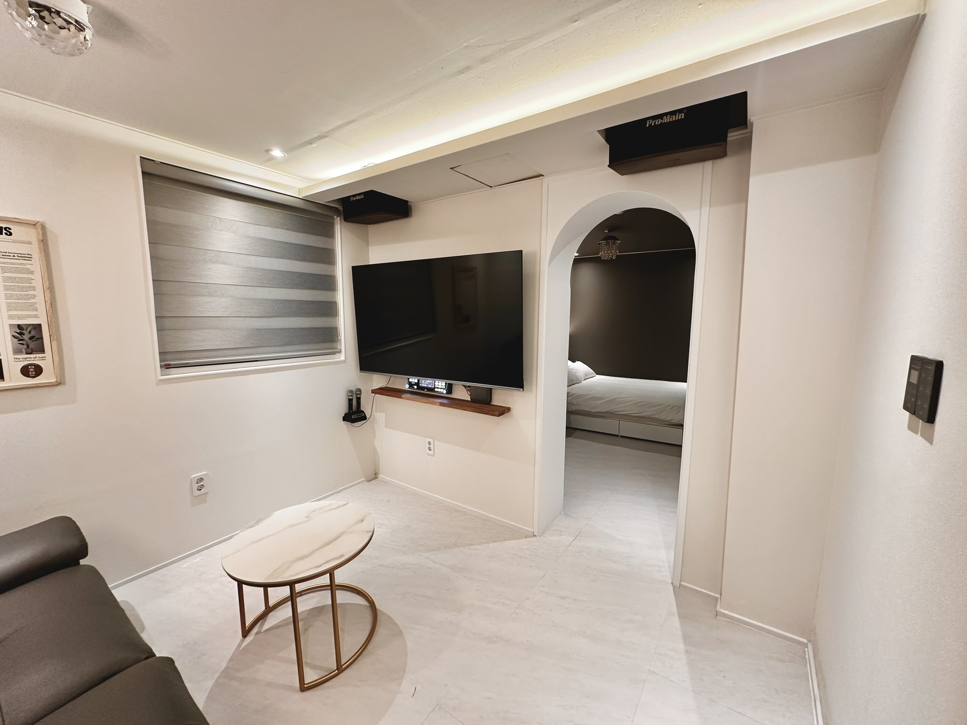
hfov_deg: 102.1
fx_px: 391
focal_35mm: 14
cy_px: 362
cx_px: 484
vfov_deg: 85.7
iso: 200
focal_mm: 2.22
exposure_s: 1/60
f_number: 2.2
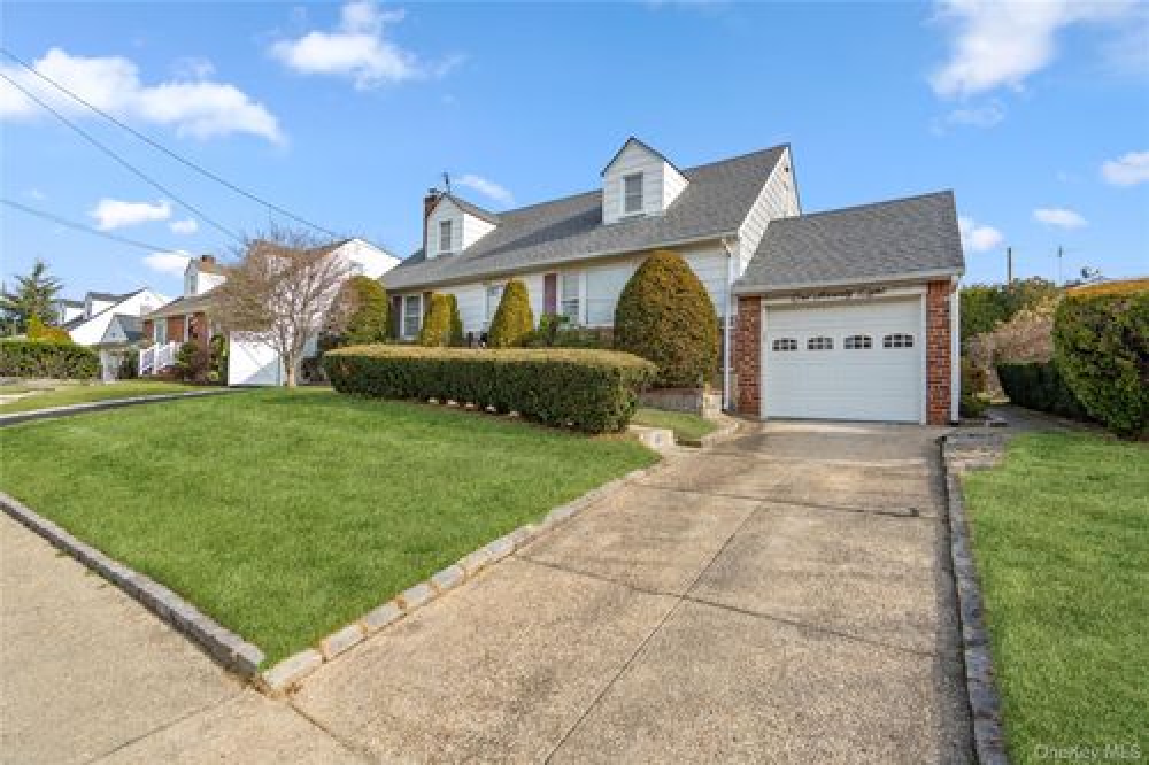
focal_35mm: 16
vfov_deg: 73.7
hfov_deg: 96.8
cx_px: 574
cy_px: 382
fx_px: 510
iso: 64
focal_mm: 16
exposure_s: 1/200
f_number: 4.5
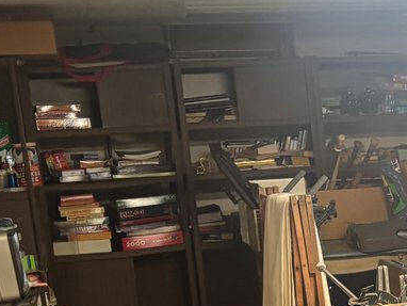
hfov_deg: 17.1
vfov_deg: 14.1
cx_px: 625
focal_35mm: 103
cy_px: 329
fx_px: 1212
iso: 250
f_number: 1.6
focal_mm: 5.96
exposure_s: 1/60
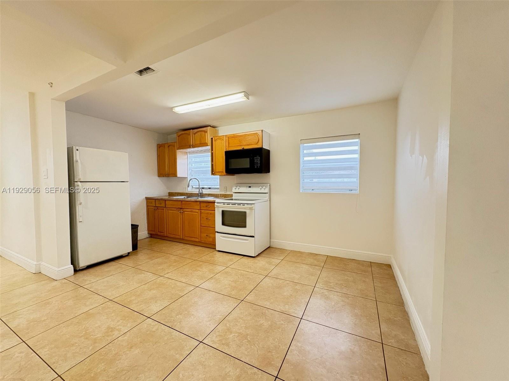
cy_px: 190
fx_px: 206
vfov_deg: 85.7
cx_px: 254
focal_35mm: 14
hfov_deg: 102.1
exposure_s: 1/60
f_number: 2.2
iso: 400
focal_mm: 2.22
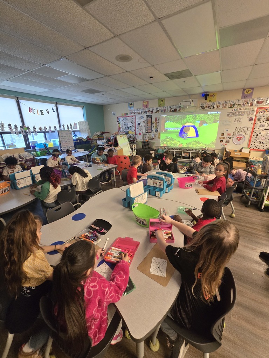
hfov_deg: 89.9
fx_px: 135
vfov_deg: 106.2
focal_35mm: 13
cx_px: 134
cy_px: 179
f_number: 2.2
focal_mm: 2.2
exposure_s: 1/60
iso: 400
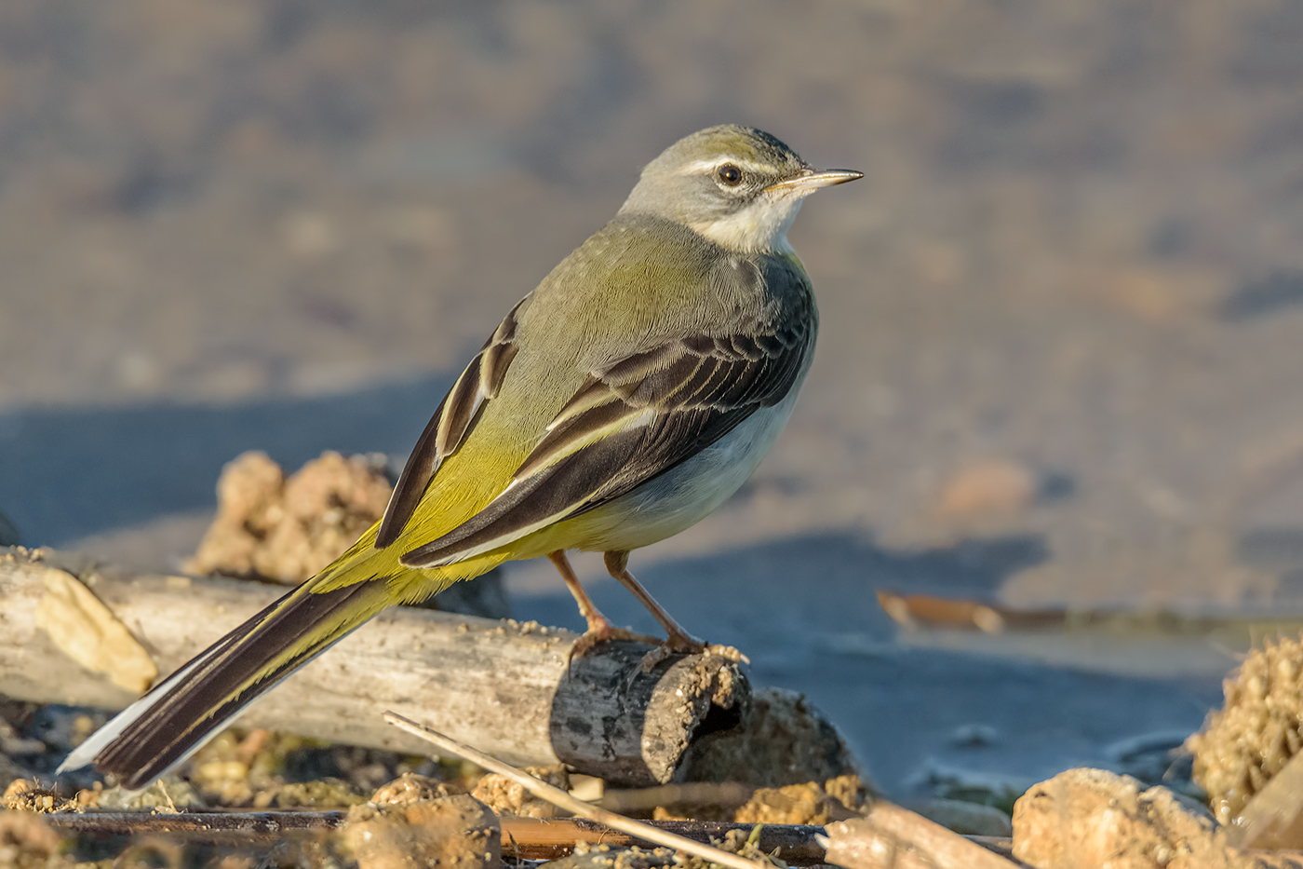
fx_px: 21713
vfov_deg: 2.3
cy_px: 434
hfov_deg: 3.4
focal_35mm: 600
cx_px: 652
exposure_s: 1/3200
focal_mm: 600
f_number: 8
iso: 1250
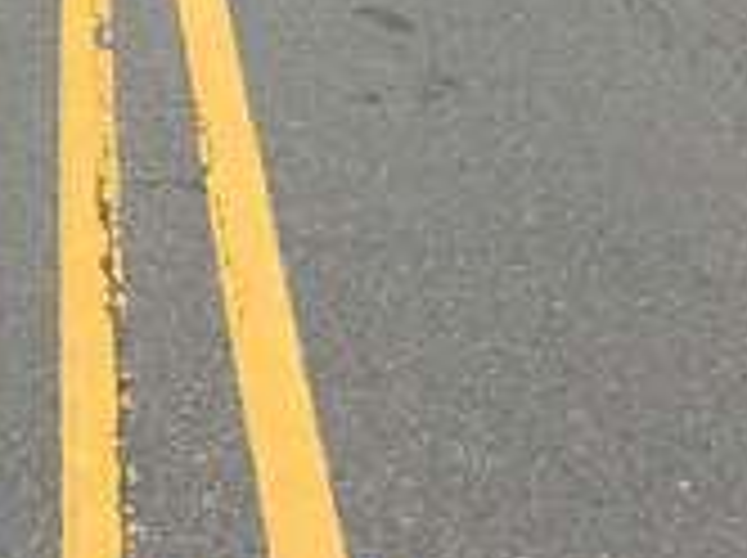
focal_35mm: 135
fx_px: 2909
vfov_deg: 9.9
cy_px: -688
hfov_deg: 14.5
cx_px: 135
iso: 20
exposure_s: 1/2288
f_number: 1.8
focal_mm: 4
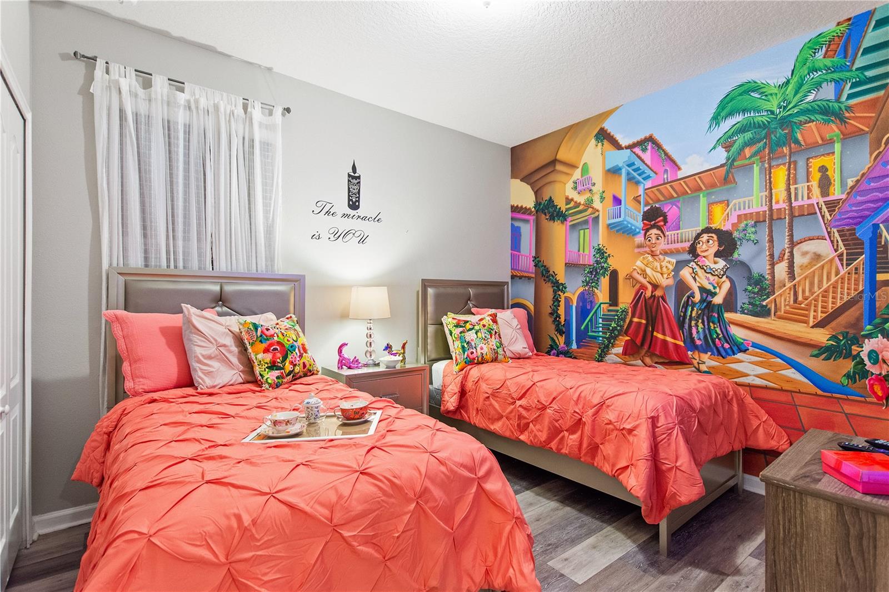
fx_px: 370
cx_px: 444
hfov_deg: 100.4
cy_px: 296
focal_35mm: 15
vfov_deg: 77.3
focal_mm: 10
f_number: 4.5
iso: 800
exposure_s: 1/13
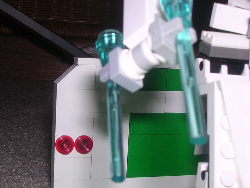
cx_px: 149
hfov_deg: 30.7
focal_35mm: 63
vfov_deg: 23.3
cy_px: 93
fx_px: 455
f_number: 5.6
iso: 100
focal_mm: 5.8
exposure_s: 1/60.1
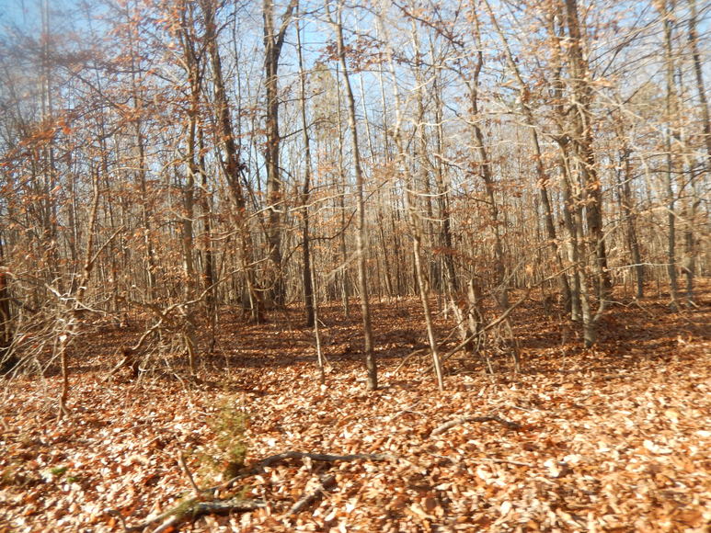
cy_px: 266
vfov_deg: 54.9
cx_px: 356
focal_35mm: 25
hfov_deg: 69.4
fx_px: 514
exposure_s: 1/250
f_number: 3.4
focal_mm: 4.5
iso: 125
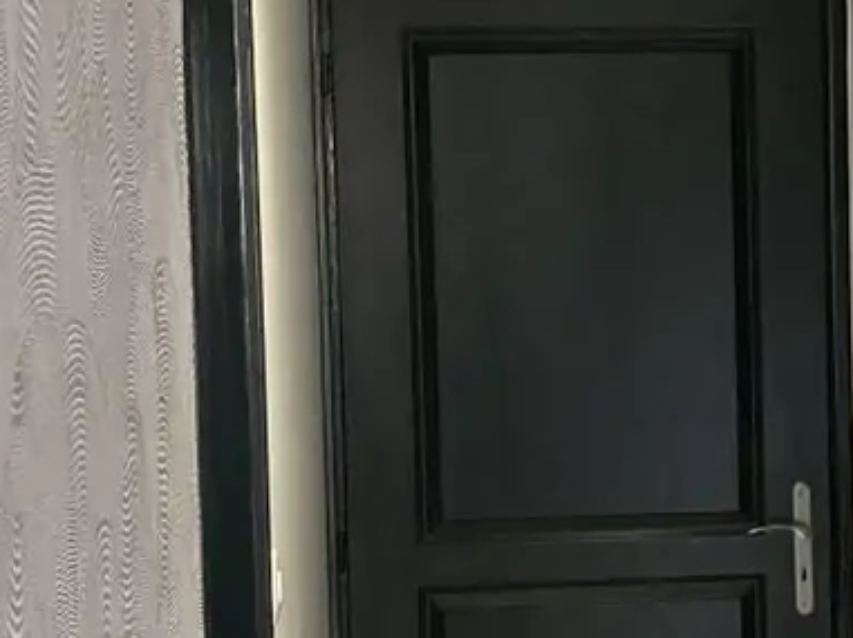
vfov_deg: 14.3
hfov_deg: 18.6
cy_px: 381
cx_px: 840
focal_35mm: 103
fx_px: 2536
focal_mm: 3.99
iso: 200
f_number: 1.8
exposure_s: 1/50
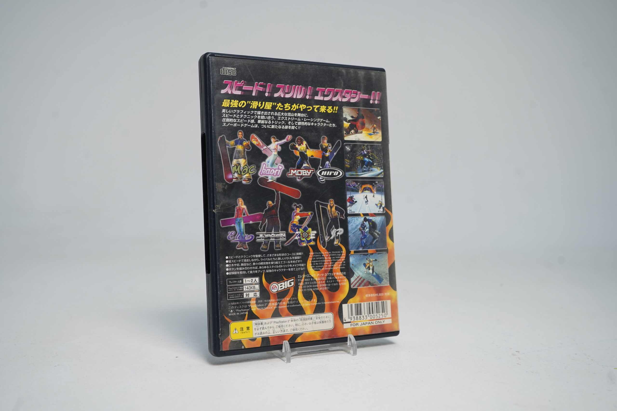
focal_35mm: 35
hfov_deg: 54.4
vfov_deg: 37.9
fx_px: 600
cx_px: 308
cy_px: 206
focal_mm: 35
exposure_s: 1/40
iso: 320
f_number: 6.3
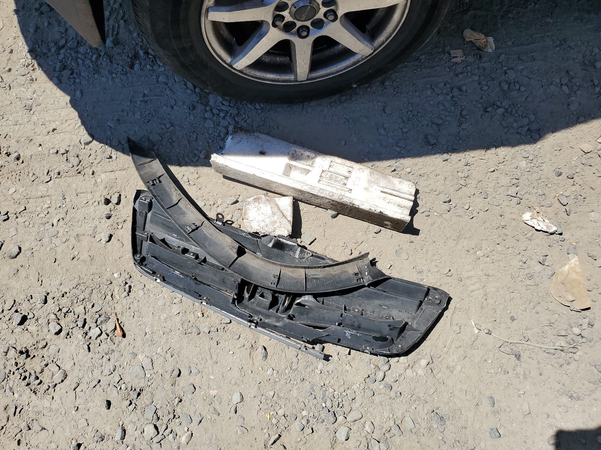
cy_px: 225
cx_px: 300
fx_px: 451
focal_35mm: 26
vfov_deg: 53.1
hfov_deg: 67.3
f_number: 1.5
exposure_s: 1/3333
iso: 50
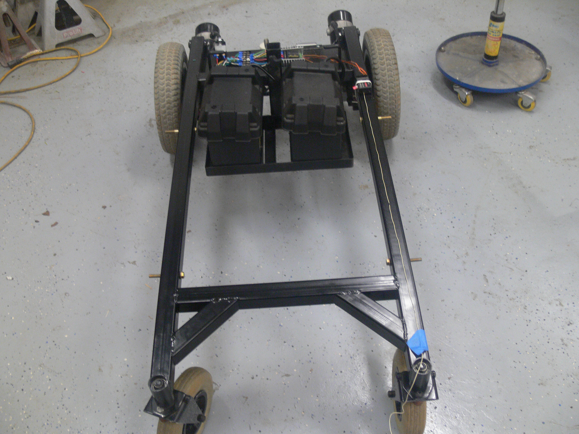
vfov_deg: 40.7
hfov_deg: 52.6
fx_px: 585
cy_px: 217
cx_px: 290
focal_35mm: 35
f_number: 2.8
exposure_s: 1/15
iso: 200
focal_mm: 7.4
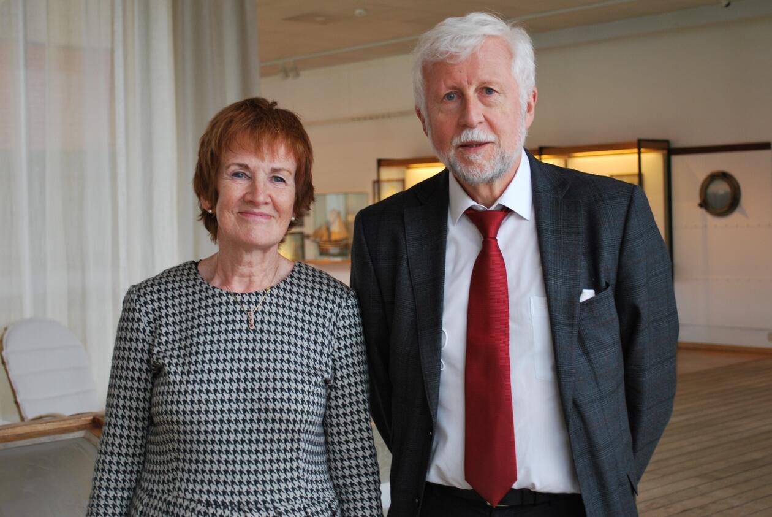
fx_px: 1030
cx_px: 386
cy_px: 258
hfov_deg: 41.1
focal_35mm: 48
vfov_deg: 28.1
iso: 200
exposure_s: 1/40
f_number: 5
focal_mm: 32
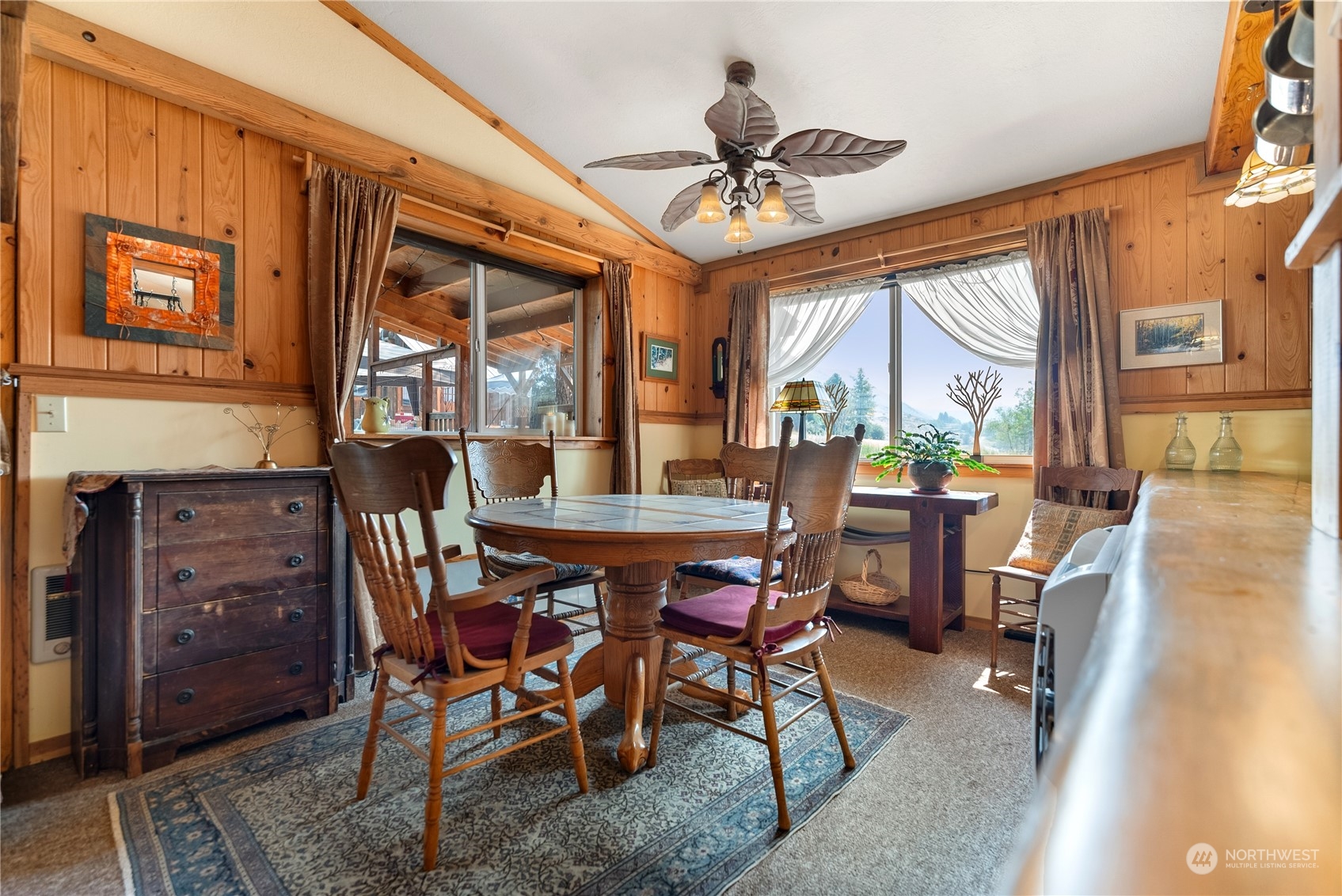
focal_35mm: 16
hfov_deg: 98.1
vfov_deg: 75.2
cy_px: 448
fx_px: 582
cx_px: 671
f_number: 3.5
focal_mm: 15.6
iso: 400
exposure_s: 1/50
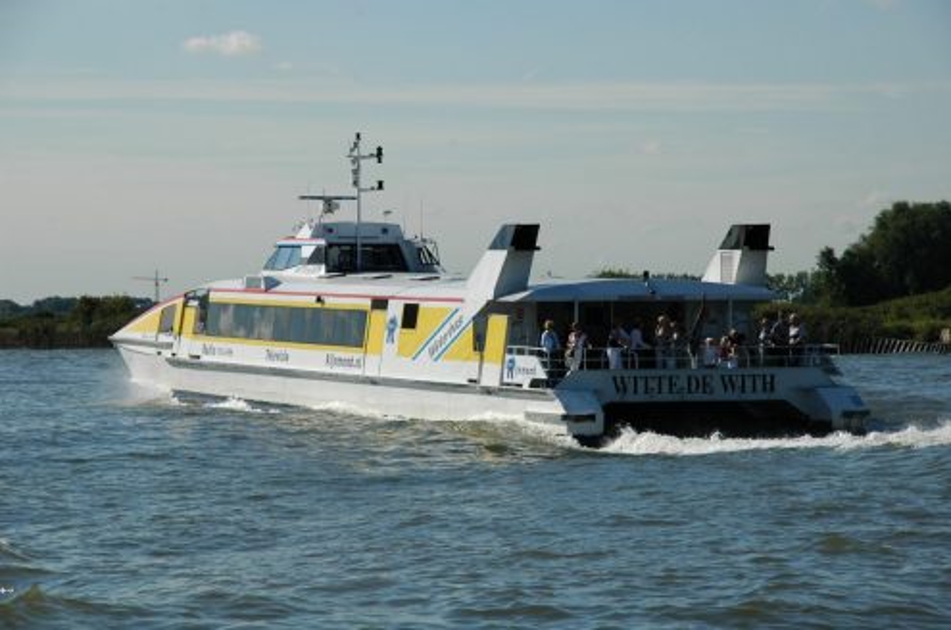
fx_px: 3757
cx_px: 476
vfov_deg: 9.6
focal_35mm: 142
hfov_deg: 14.4
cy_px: 315
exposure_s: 1/640
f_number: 10
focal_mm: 95
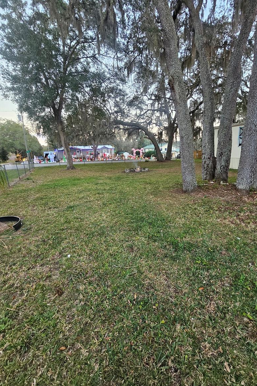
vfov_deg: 104.2
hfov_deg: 81.1
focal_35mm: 14
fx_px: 150
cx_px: 138
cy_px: 187
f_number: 2.2
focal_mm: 2.2
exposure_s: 1/78
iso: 320
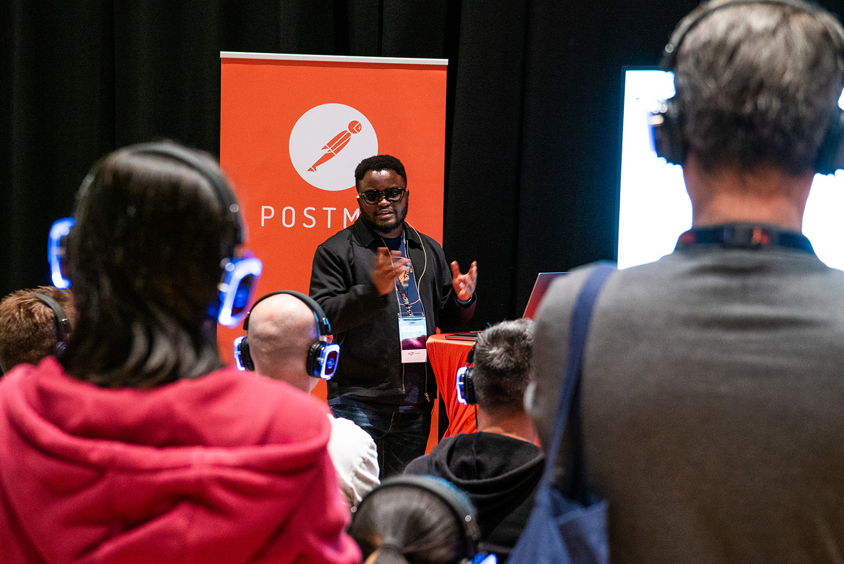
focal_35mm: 84
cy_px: 282
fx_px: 1971
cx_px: 422
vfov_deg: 16.3
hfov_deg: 24.2
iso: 3200
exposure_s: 1/80
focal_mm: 84
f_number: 5.6
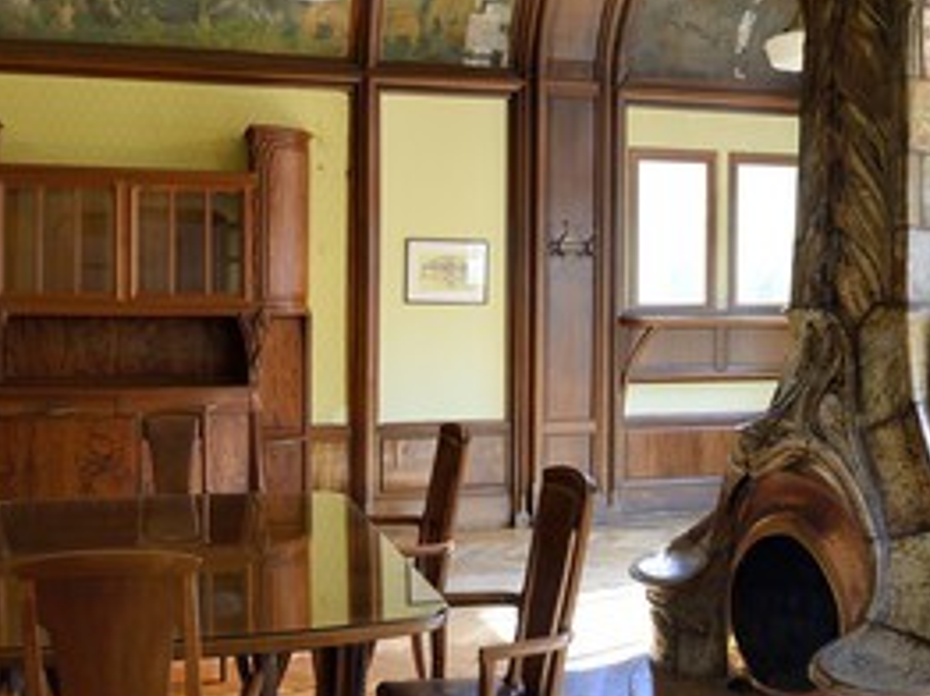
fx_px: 993
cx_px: 394
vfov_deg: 38.6
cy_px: 327
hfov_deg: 50.0
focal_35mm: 37
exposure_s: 1/10
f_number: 6.3
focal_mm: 24
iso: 200
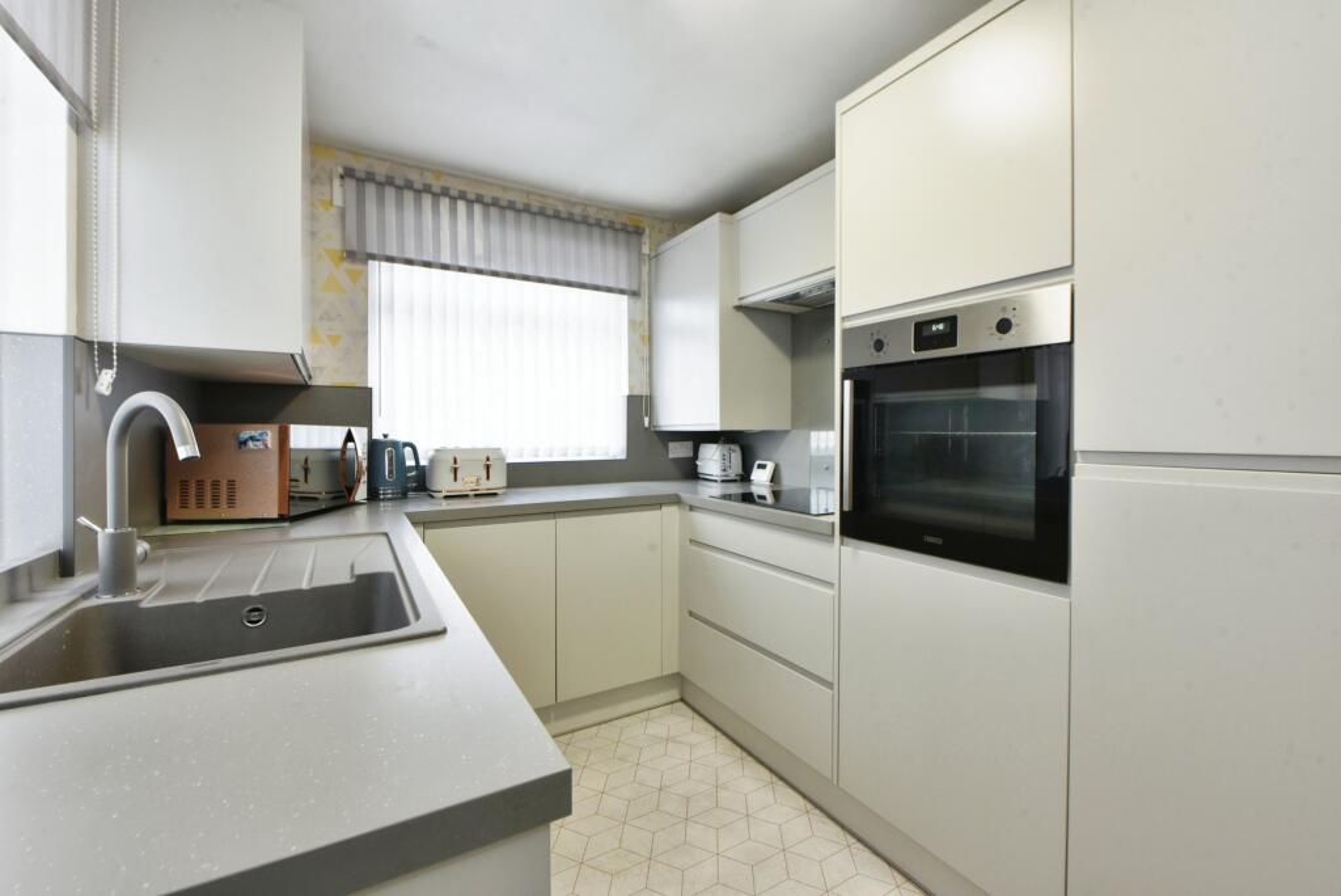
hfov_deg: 96.7
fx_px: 596
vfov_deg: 73.8
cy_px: 448
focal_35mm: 16
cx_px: 670
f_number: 11
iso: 800
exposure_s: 1/15
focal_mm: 16
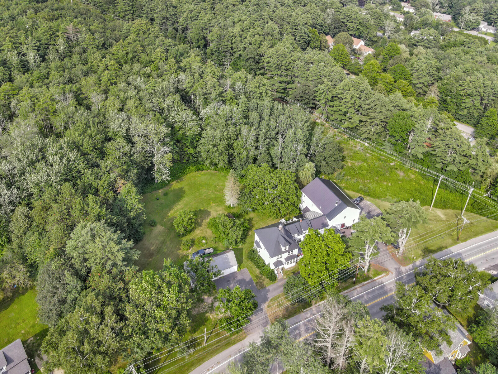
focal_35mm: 24
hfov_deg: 71.6
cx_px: 249
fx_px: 345
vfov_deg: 56.8
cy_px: 187
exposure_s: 1/320
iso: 200
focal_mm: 4.5
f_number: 2.8
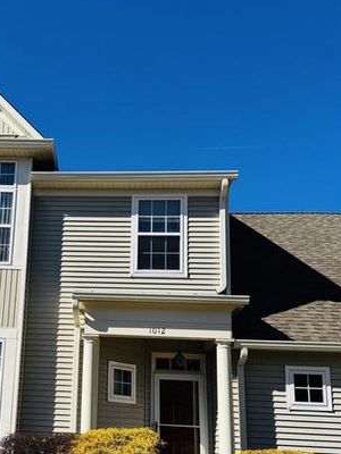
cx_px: 73
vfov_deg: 46.0
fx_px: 525
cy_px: 307
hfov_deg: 34.9
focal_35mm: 40
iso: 80
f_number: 1.78
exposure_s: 1/5814
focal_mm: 6.76
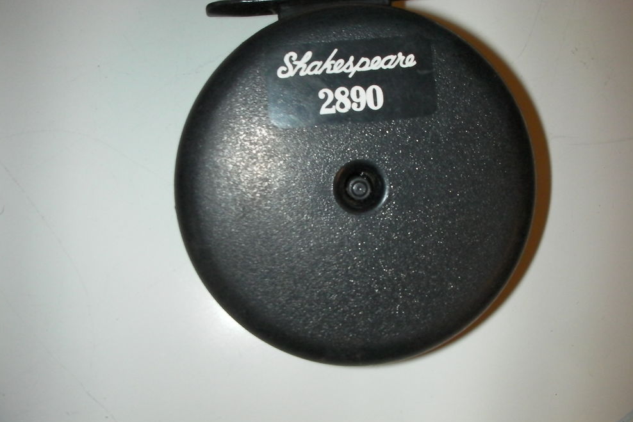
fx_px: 703
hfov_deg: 48.5
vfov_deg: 33.4
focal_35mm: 40
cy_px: 189
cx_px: 315
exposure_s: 1/30
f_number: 5.6
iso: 200
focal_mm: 6.3
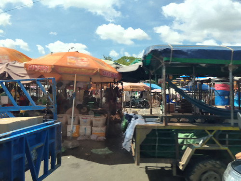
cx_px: 120
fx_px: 202
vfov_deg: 48.2
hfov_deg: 61.7
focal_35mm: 29
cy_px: 90
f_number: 1.8
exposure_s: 1/227
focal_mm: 4.22
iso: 50
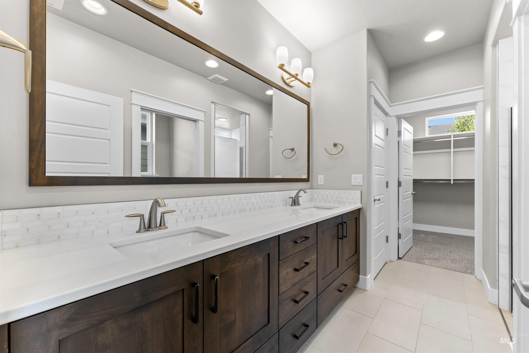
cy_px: 176
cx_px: 264
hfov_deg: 104.3
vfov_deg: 81.2
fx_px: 206
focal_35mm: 14
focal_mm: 14
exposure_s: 1/8
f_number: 7.1
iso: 400
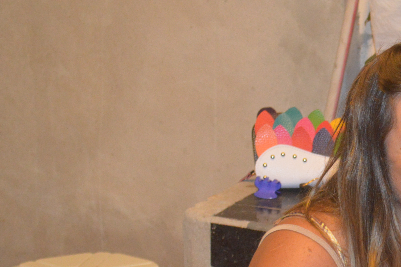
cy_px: 216
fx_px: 1925
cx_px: 478
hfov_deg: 11.7
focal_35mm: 173
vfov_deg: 7.9
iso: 1800
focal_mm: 48
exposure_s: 1/60
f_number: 5.3
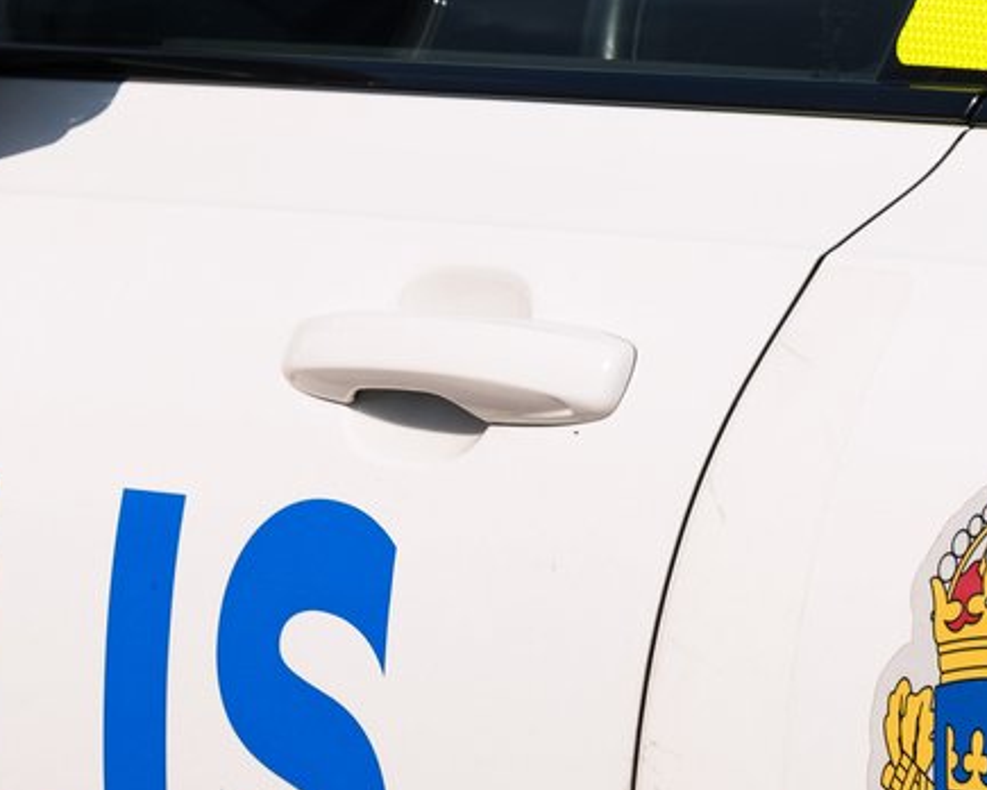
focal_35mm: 549
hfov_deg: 3.5
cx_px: 228
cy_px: 762
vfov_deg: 2.8
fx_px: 16037
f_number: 7.1
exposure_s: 1/640
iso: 100
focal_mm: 120
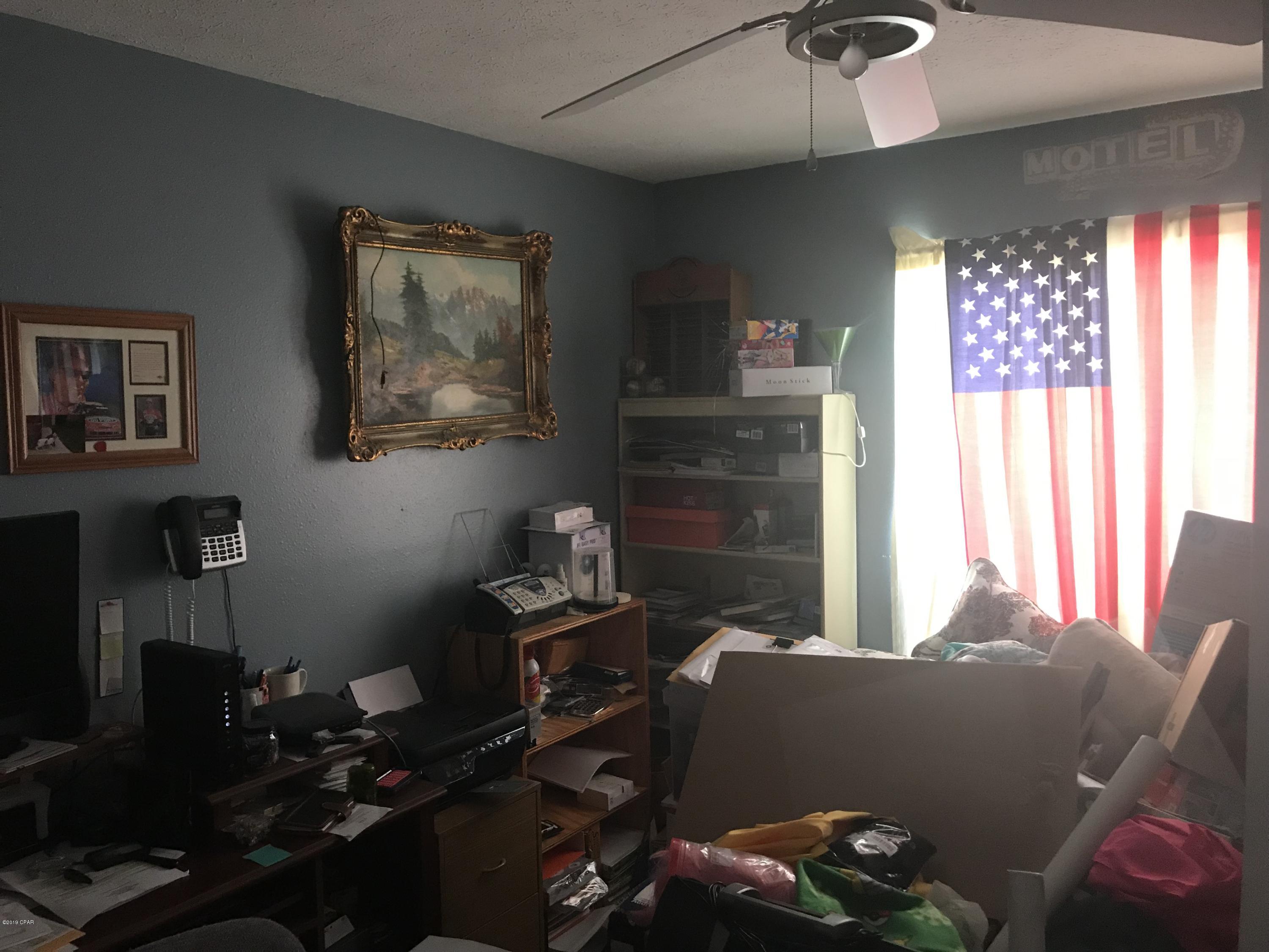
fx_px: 1026
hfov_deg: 63.4
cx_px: 634
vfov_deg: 49.7
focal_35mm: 28
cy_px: 476
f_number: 1.8
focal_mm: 3.99
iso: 64
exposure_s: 1/15
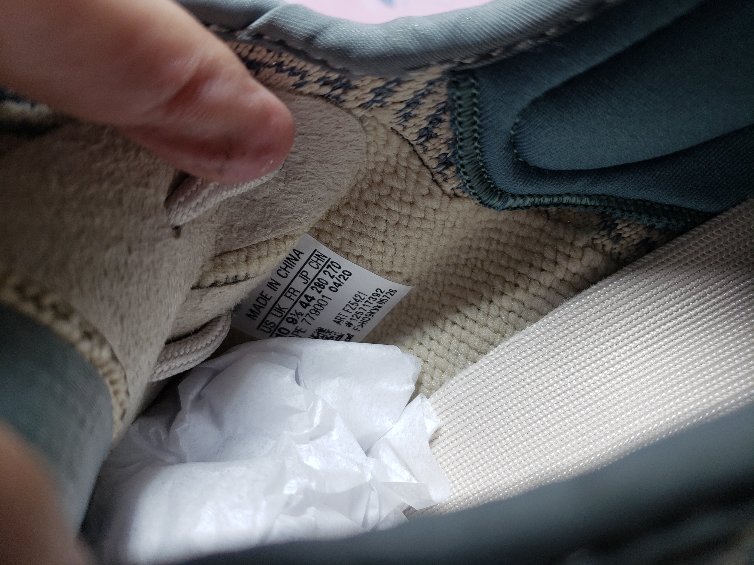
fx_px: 566
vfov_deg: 53.1
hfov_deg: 67.3
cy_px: 282
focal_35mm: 26
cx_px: 377
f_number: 1.5
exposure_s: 1/367
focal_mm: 4.3
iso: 50
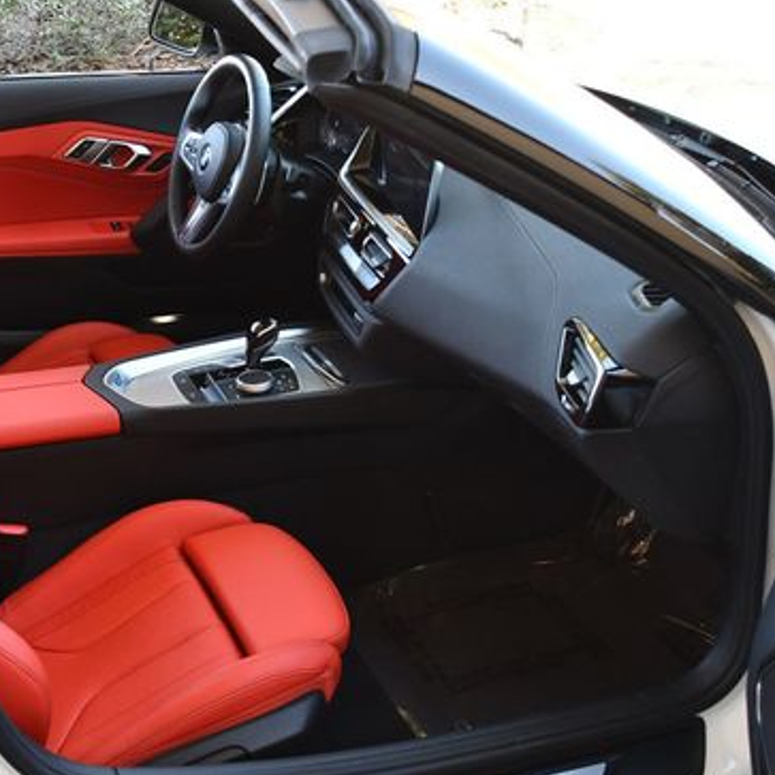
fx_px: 1368
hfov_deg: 31.1
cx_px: 188
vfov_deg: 31.6
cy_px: 406
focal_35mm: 54
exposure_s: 1/250
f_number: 3.5
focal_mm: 18
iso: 500
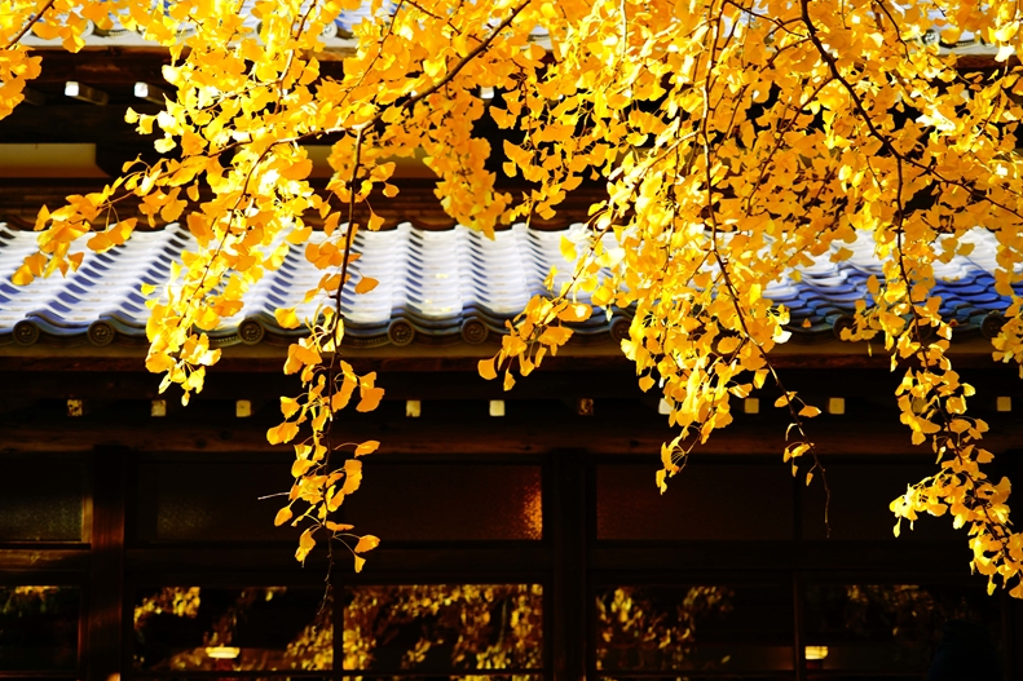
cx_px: 510
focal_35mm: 90
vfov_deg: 15.2
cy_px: 340
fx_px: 2557
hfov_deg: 22.6
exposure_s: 1/90
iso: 160
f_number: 5.6
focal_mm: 89
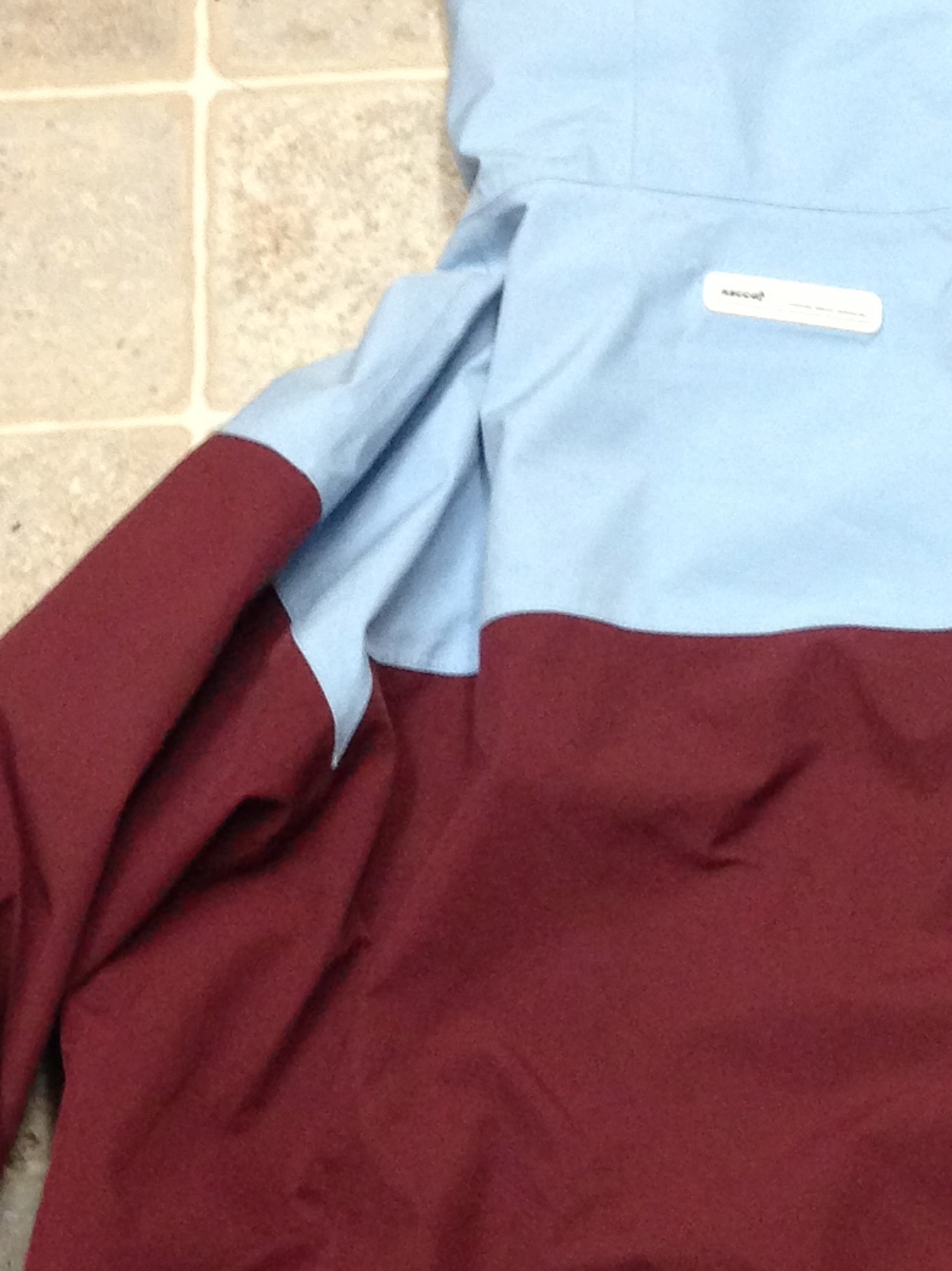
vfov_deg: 19.1
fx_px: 3778
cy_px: 751
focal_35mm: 103
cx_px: 839
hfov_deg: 14.2
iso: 200
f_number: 2.4
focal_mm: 4.13
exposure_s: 1/20
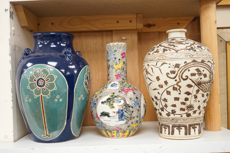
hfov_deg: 43.6
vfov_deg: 29.9
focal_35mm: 45
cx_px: 115
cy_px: 76
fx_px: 287
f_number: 3.5
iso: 500
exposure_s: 1/60
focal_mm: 30
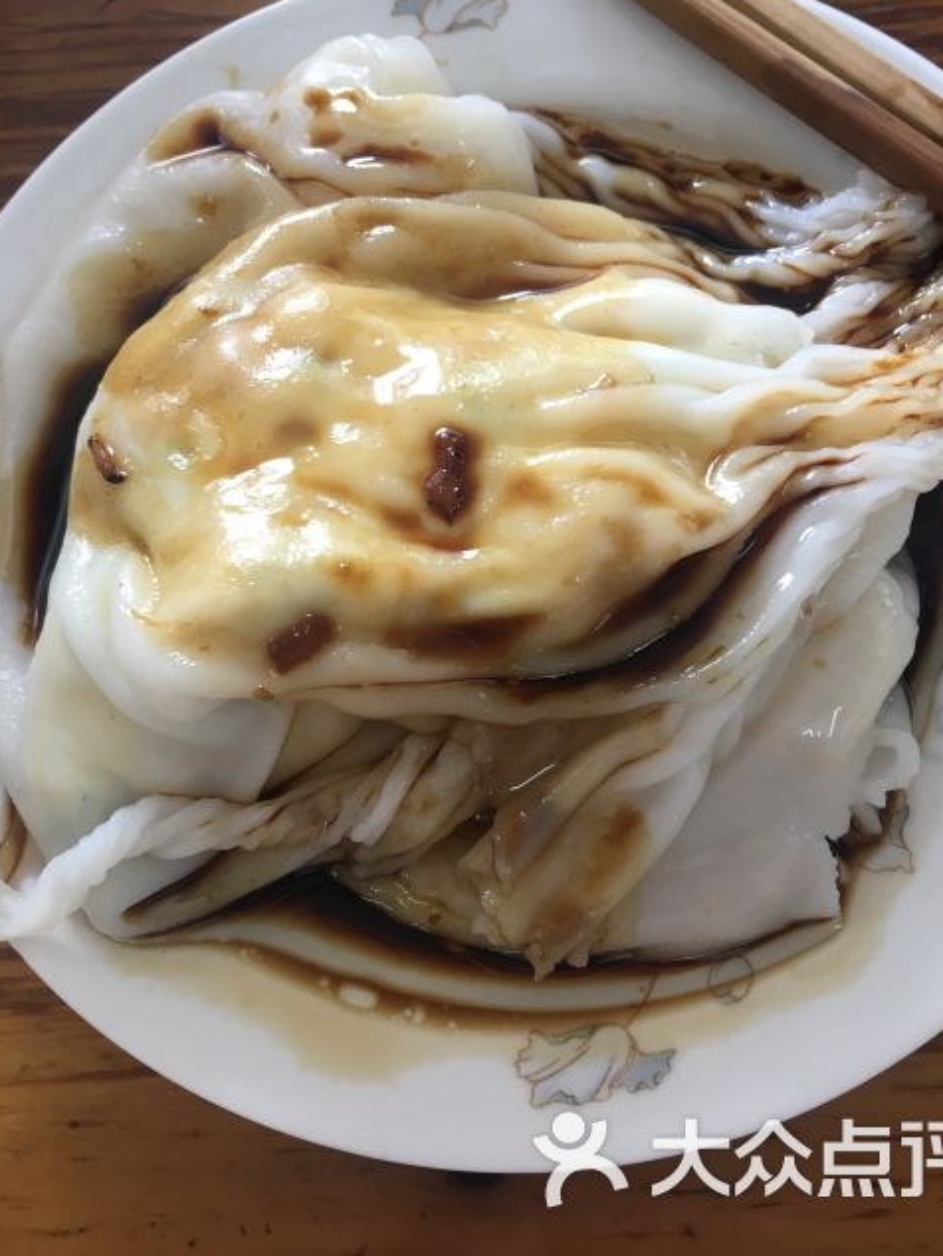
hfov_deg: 44.1
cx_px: 510
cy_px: 569
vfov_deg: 56.7
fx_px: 1162
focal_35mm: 32
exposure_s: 1/33
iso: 64
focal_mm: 4.15
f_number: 2.2
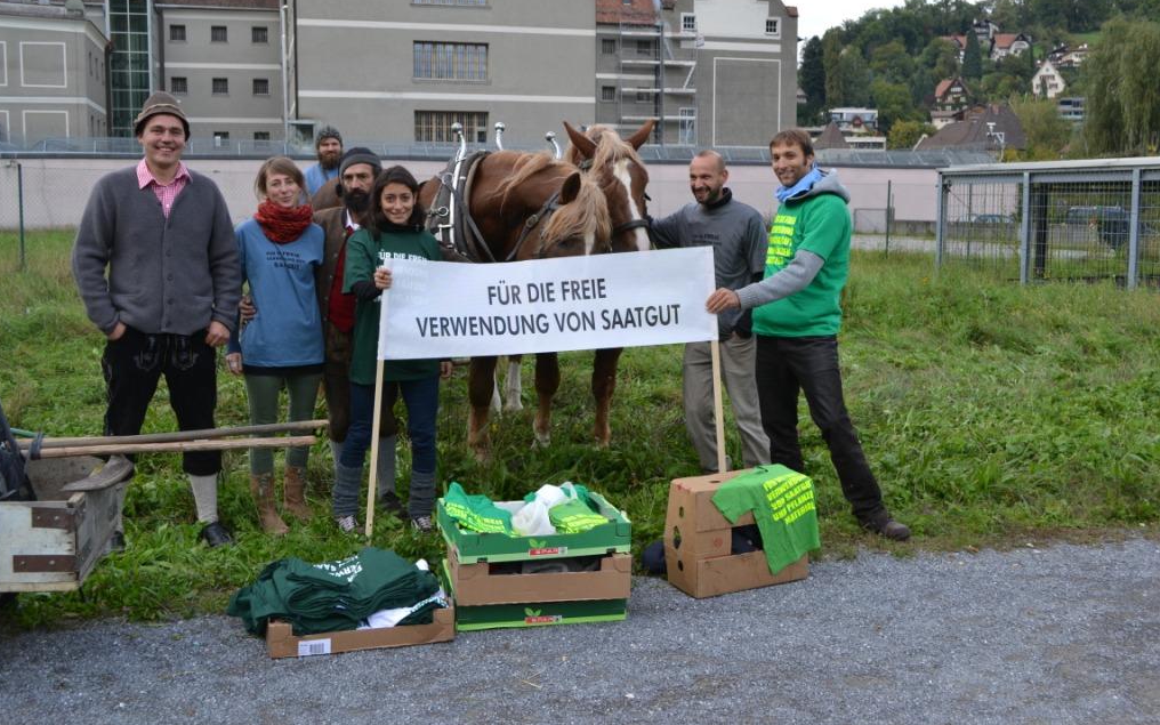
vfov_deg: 34.4
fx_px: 1170
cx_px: 577
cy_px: 339
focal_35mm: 37
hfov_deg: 52.7
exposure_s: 1/160
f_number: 6.3
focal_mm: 24
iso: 100
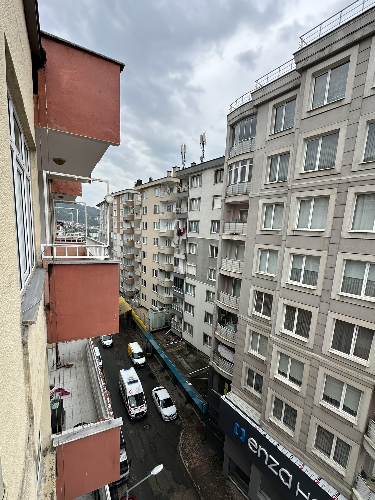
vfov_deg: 94.3
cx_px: 186
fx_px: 231
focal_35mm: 16
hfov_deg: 78.1
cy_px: 270
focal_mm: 2.22
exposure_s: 1/849
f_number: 2.2
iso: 40
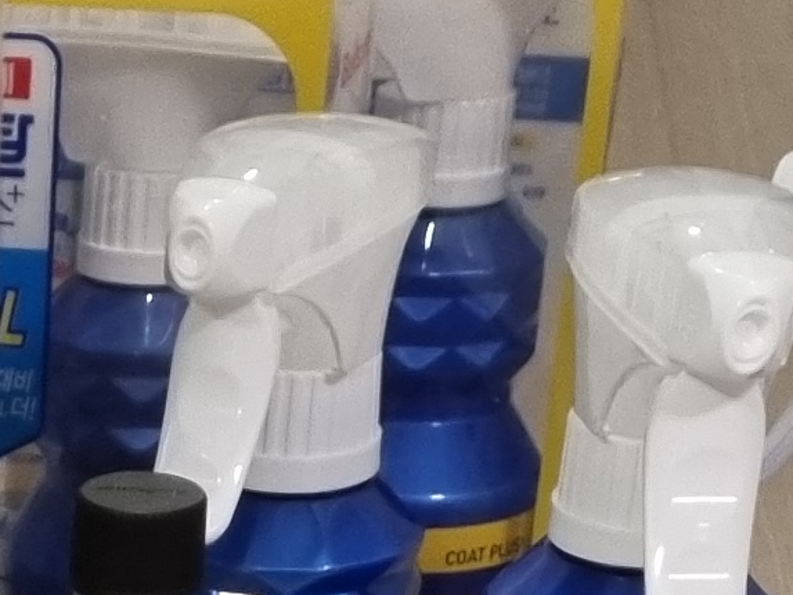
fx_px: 4193
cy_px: 1815
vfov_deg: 7.2
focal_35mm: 183
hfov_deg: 10.4
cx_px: -473
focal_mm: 5.4
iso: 250
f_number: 1.8
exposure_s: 1/40
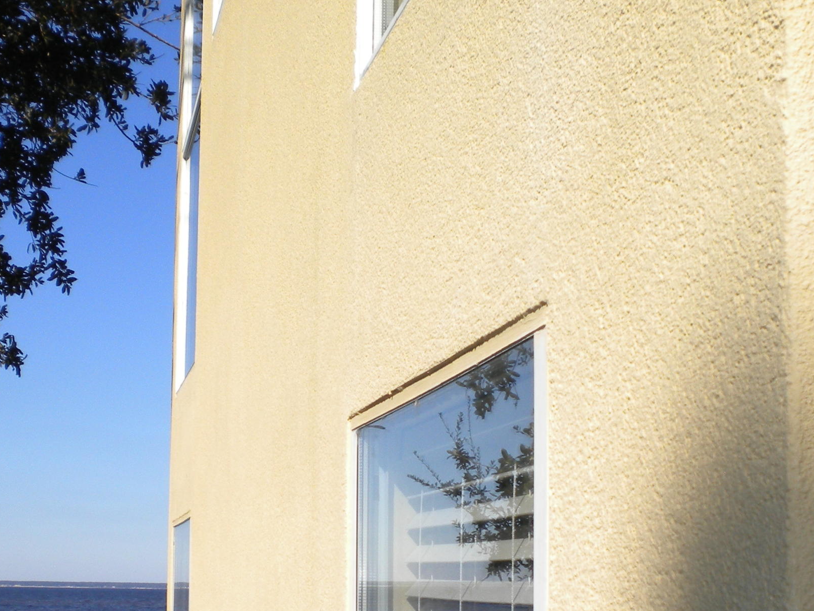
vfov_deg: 22.1
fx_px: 1529
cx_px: 394
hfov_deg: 29.8
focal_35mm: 65
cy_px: 535
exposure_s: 1/1000
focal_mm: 6.3
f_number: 4.6
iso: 80
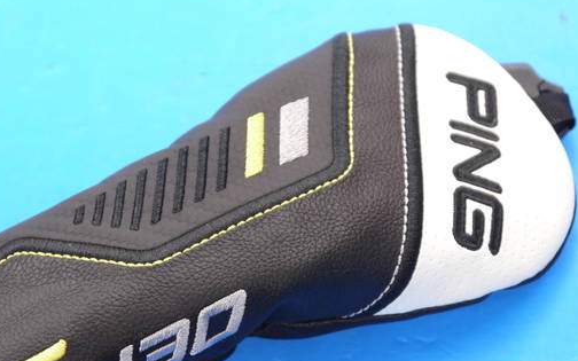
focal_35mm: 105
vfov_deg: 12.4
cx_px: 281
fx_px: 1654
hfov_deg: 19.8
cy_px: 241
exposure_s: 1/60
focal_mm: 39
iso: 800
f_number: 5.5
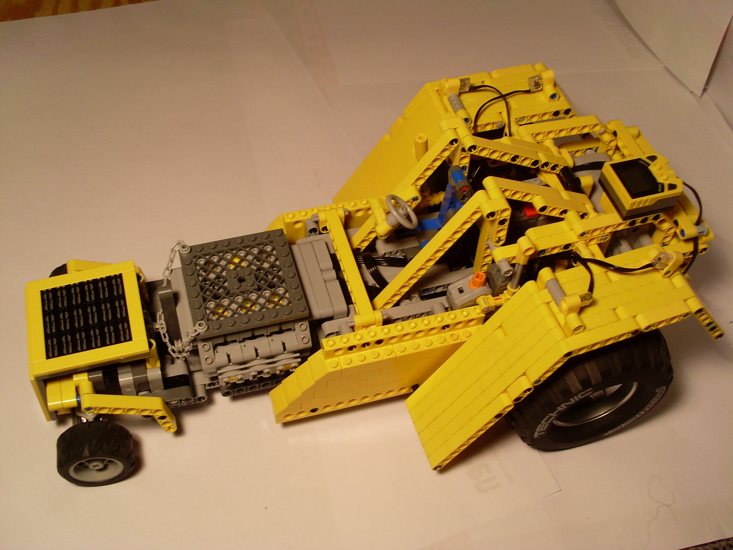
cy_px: 275
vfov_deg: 37.7
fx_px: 805
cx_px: 366
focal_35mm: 38
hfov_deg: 49.0
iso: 80
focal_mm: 6.3
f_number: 3
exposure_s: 1/250
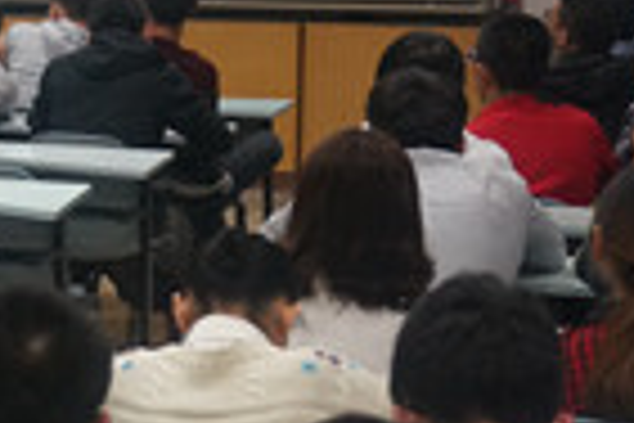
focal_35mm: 144
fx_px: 2532
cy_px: 180
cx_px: -301
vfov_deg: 9.5
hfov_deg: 13.5
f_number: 4.5
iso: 1250
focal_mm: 27
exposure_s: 1/60
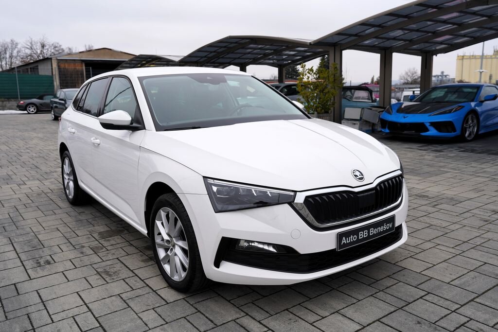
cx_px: 249
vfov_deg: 42.3
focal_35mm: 31
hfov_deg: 60.3
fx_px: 429
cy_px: 166
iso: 100
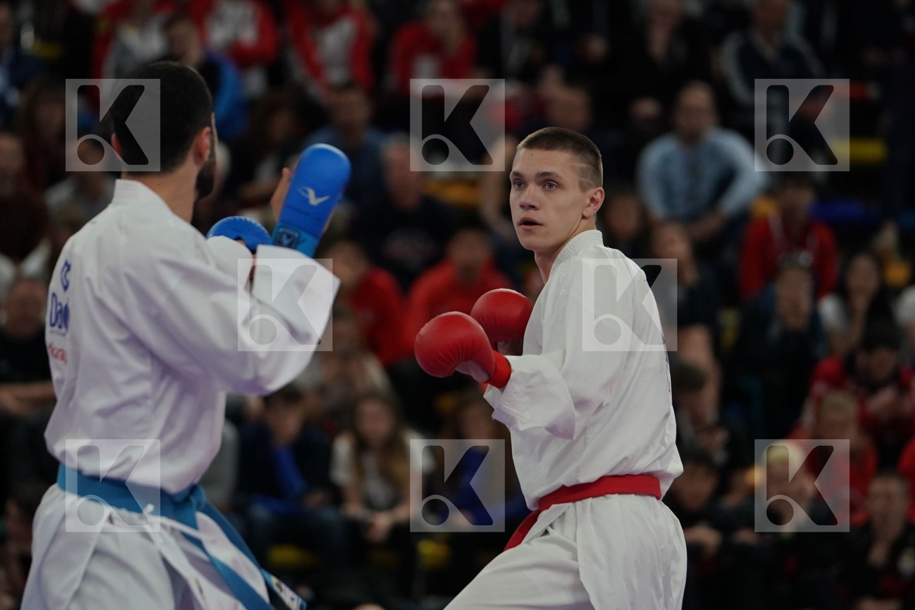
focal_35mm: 300
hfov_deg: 6.9
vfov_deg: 4.6
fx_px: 7624
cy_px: 305
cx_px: 458
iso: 1250
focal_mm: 200
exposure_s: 1/1000
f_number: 2.8
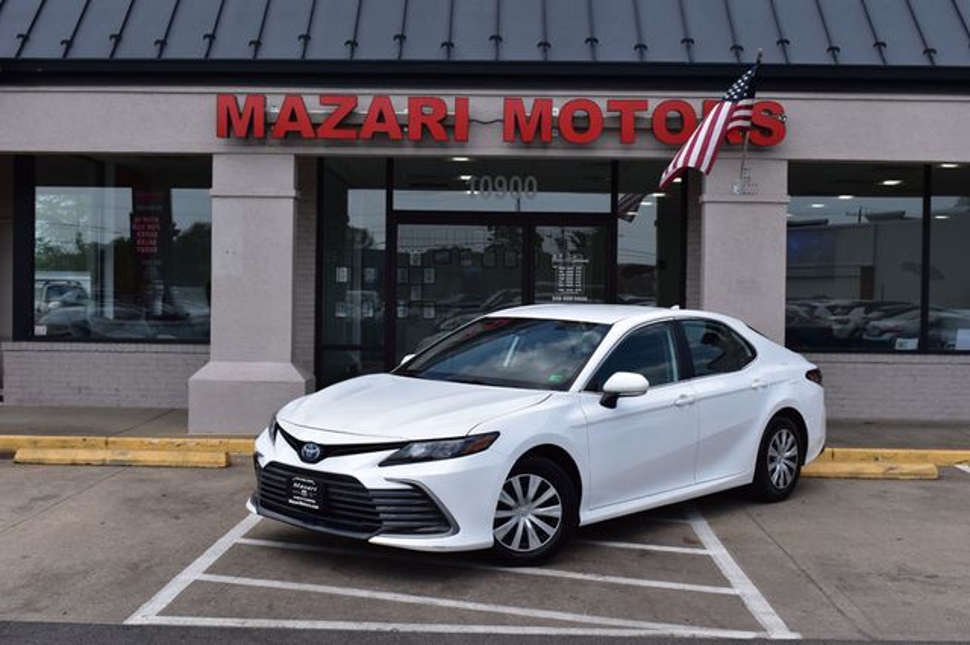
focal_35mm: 46
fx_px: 1252
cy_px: 322
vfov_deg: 28.9
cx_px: 485
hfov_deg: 42.3
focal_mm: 31
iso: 360
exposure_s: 1/500
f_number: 11
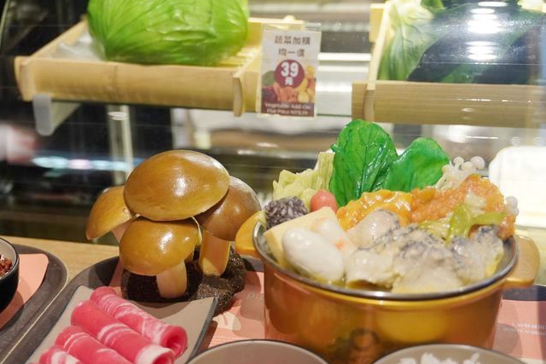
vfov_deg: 22.5
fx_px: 910
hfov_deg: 32.6
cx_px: 124
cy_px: 251
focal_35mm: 60
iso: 2000
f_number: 2.8
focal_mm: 32
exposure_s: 1/160
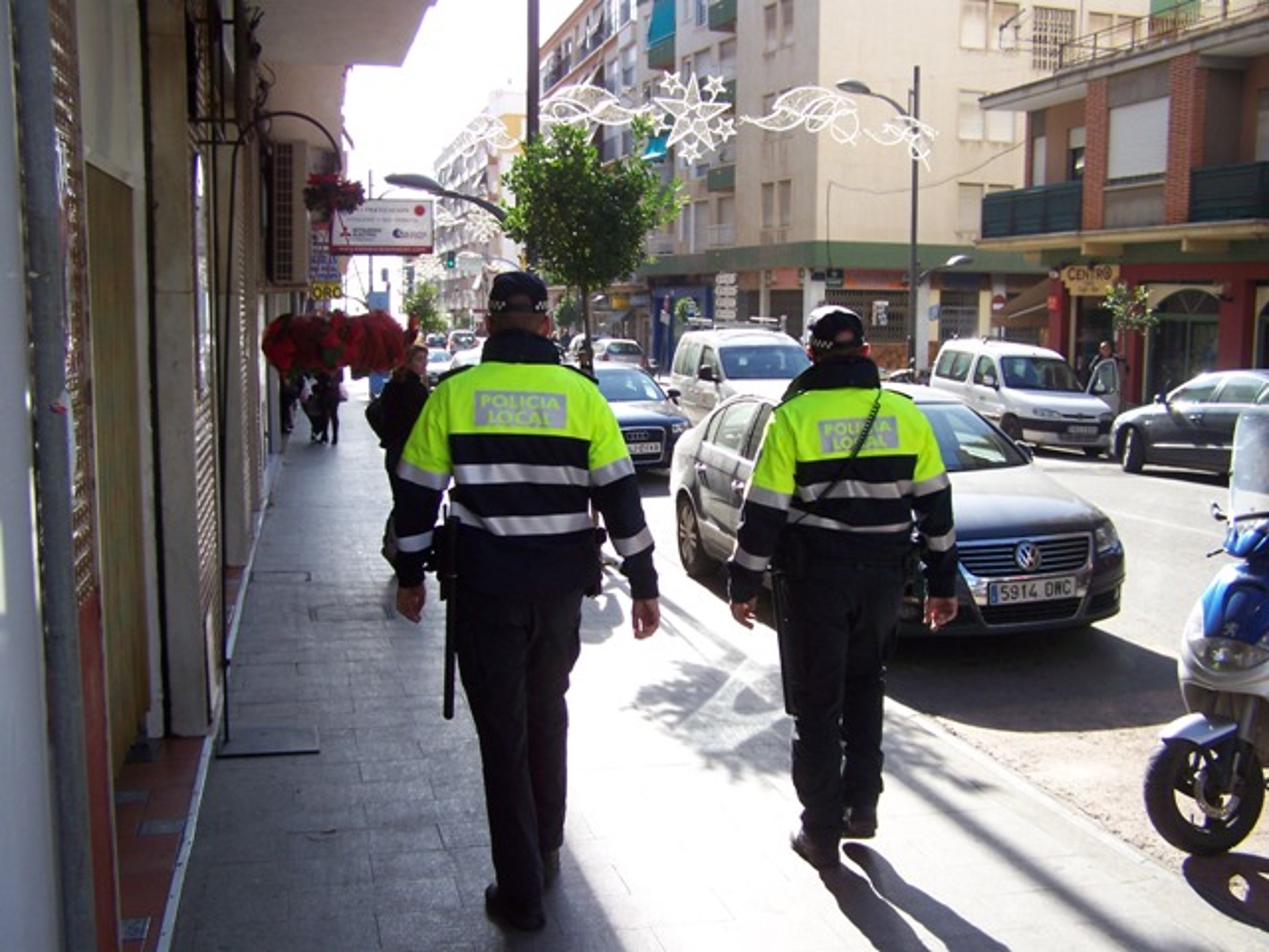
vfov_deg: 37.7
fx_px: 1393
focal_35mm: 38
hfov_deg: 49.0
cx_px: 634
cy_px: 476
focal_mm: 6.3
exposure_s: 1/320
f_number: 2.8
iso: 64
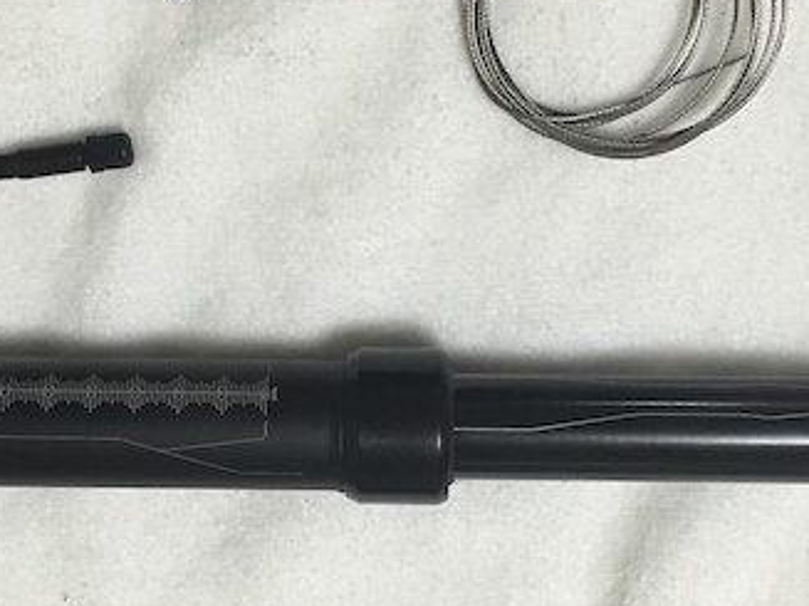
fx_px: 1659
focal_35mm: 71
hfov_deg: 27.4
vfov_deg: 20.7
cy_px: 312
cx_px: 341
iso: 32
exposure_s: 1/15
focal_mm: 4.15
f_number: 2.2
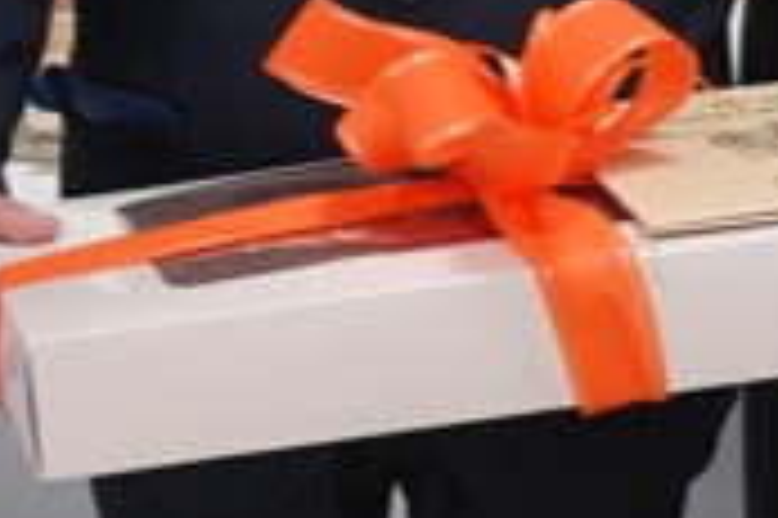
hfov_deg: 9.3
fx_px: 4707
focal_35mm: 218
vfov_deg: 6.3
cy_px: 11
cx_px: -261
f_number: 4
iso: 2500
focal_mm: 29
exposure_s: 1/160
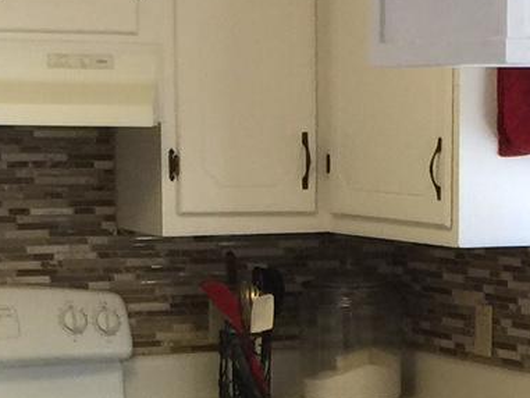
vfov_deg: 9.3
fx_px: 2389
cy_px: 559
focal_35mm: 156
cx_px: 363
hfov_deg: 12.6
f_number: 2.2
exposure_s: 1/30
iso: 50
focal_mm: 4.15
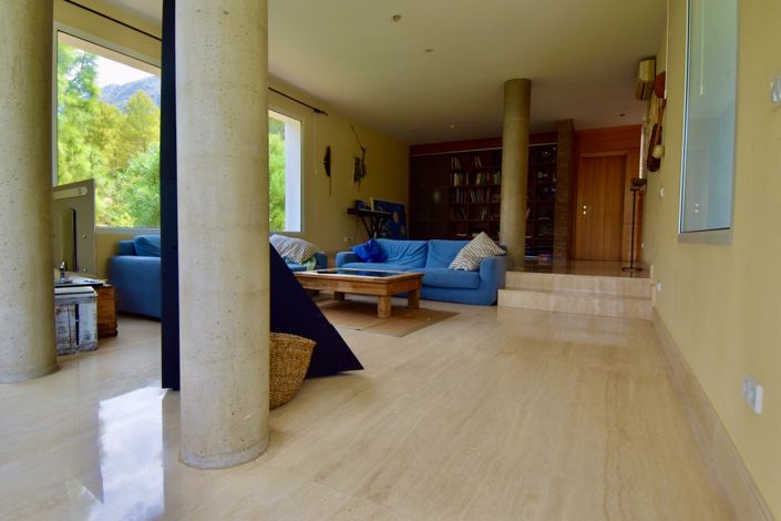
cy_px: 260
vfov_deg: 67.4
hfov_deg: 90.0
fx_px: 390
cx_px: 390
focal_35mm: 18
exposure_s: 1/200
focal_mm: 12
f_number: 7.1
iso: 400
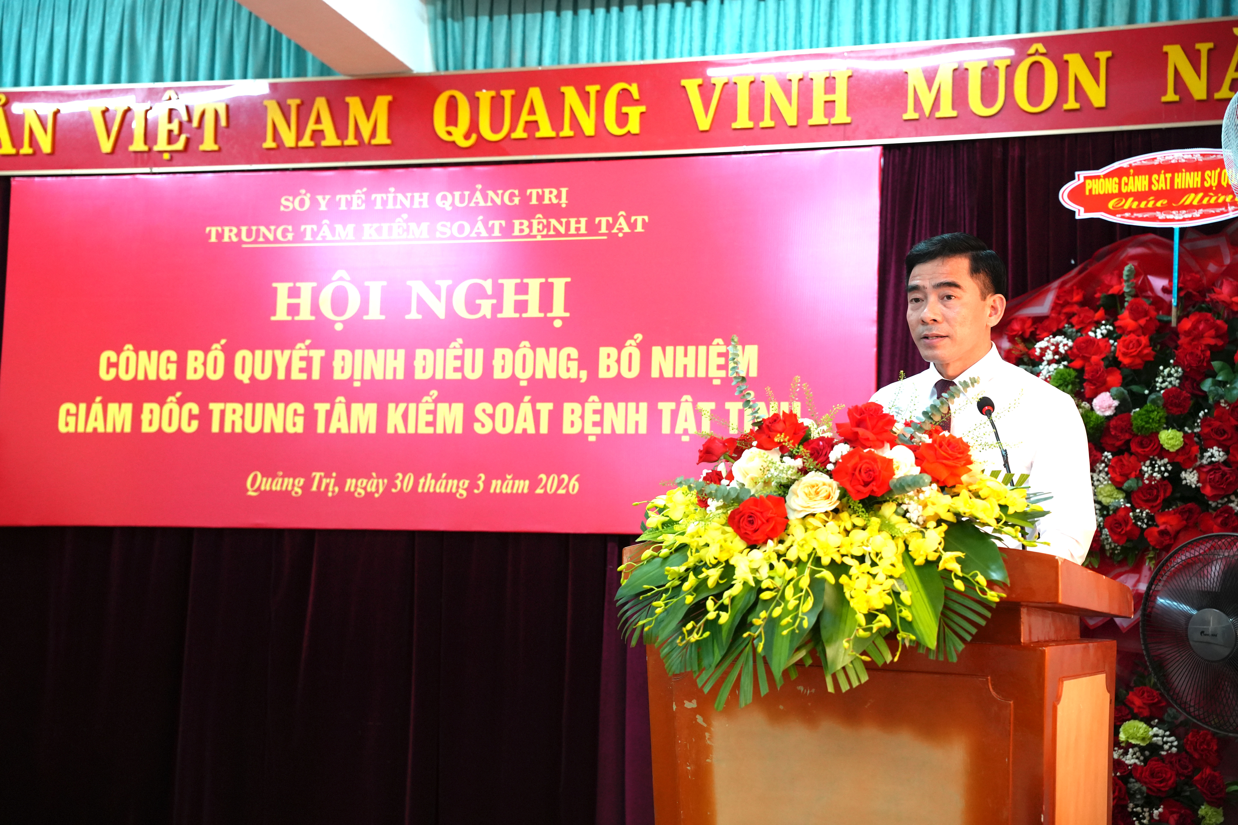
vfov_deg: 28.4
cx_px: 619
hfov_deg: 41.6
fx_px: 1630
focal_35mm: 47
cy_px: 412
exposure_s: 1/160
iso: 3200
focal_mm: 47.4
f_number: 4
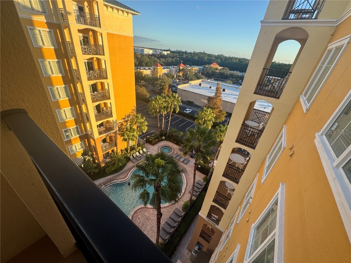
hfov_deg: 102.1
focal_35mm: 14
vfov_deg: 85.7
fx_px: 142
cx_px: 176
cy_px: 132
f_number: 2.2
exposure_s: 1/306
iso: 40
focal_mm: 2.22
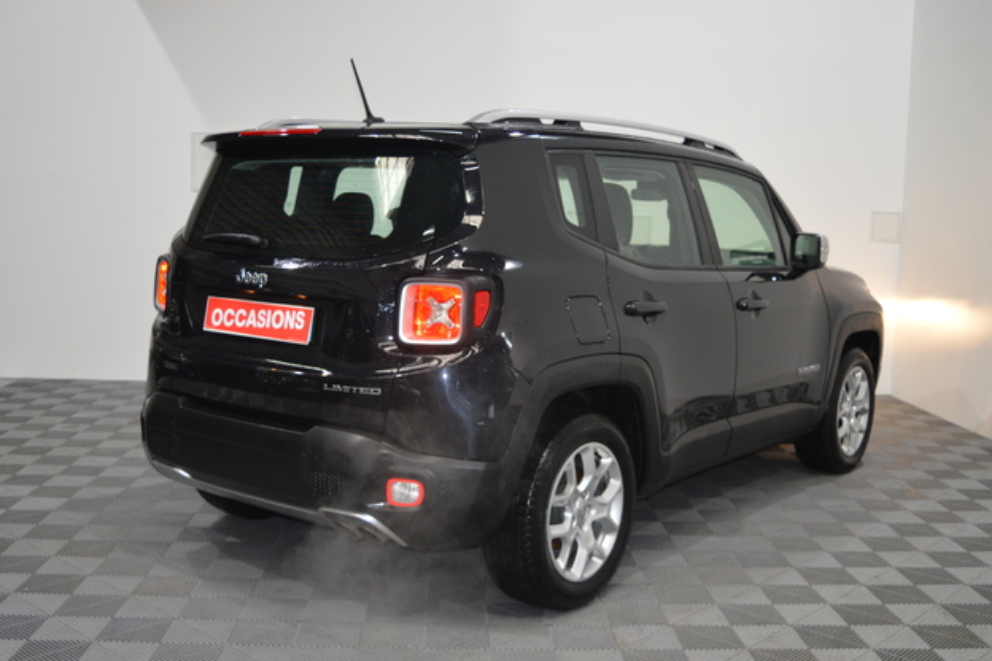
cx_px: 502
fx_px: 1102
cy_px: 332
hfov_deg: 48.5
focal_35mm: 40
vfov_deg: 33.4
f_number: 4
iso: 450
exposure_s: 1/60
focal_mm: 26
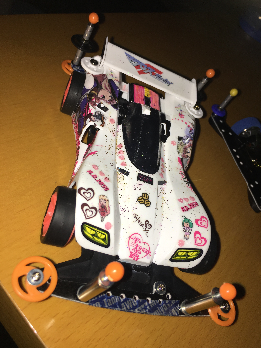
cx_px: 130
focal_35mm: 29
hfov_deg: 48.2
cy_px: 174
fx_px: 292
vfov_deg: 61.7
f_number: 2.2
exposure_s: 1/145
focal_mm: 4.15
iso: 25
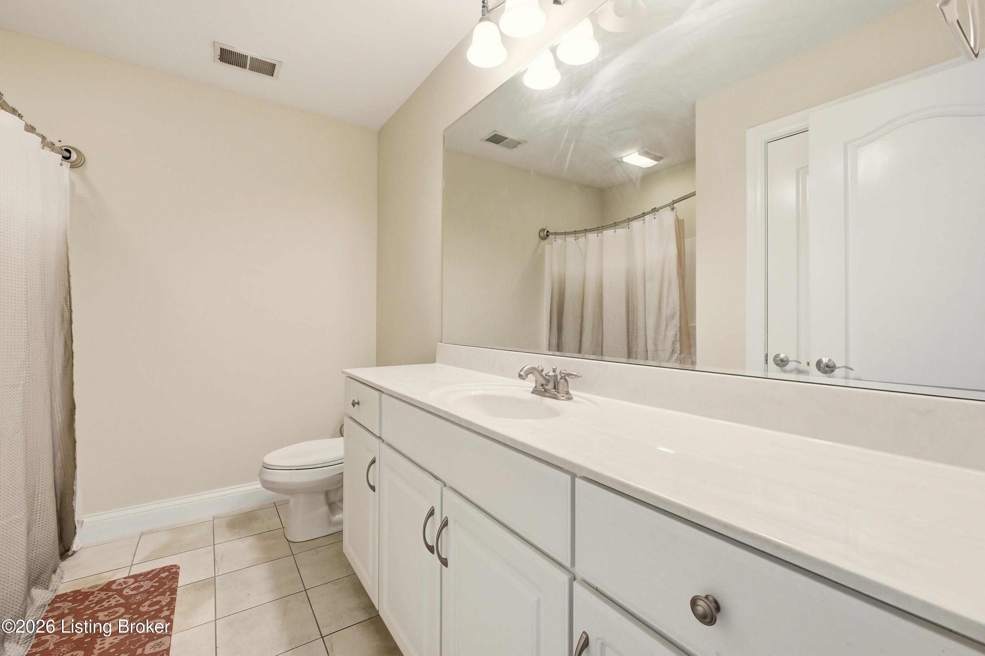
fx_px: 410
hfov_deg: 100.4
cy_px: 328
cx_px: 492
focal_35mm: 15
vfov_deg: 77.3
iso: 400
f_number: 9
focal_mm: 10
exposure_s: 1/200
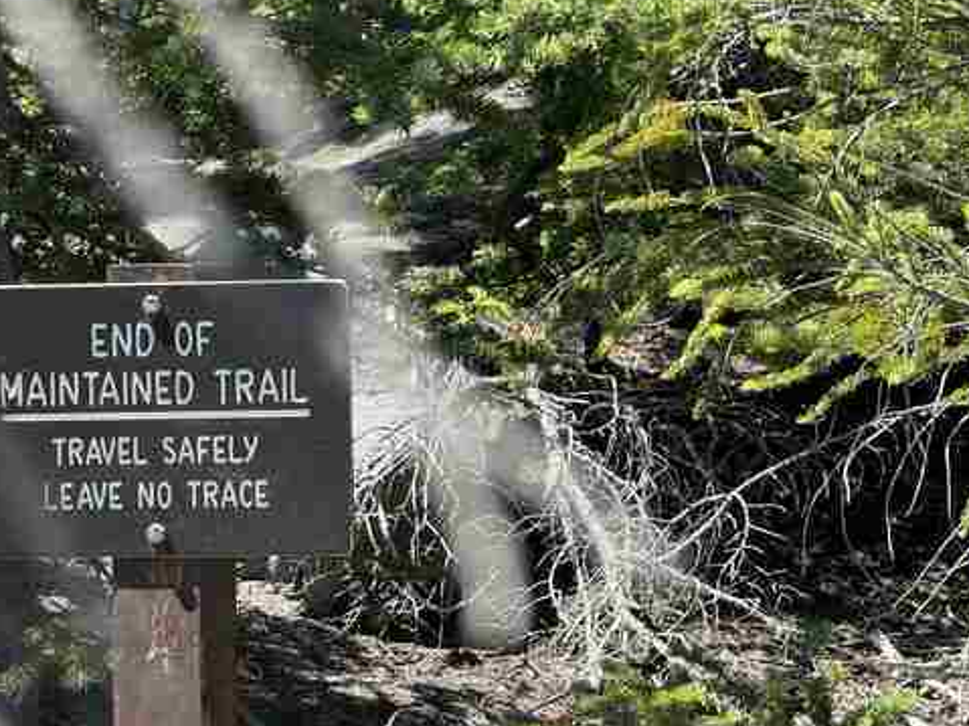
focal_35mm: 188
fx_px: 5261
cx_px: 619
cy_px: 440
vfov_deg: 7.9
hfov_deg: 10.5
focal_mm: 15.66
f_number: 2.8
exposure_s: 1/363
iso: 50
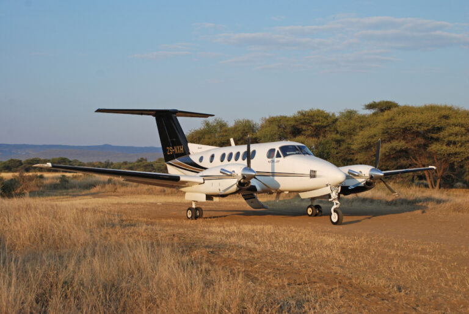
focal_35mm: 72
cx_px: 234
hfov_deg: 28.0
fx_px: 940
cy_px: 157
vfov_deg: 19.0
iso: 100
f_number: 7.1
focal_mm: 48
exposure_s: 1/160
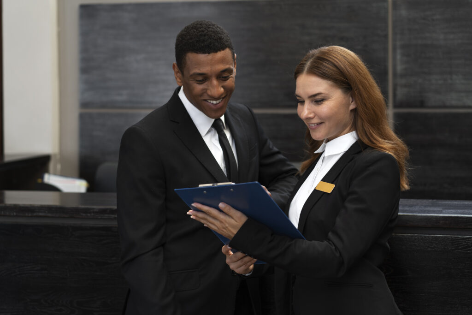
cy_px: 158
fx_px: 721
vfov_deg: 24.6
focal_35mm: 55
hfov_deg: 36.2
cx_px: 236
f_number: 2.8
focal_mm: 55
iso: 320
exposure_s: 1/125
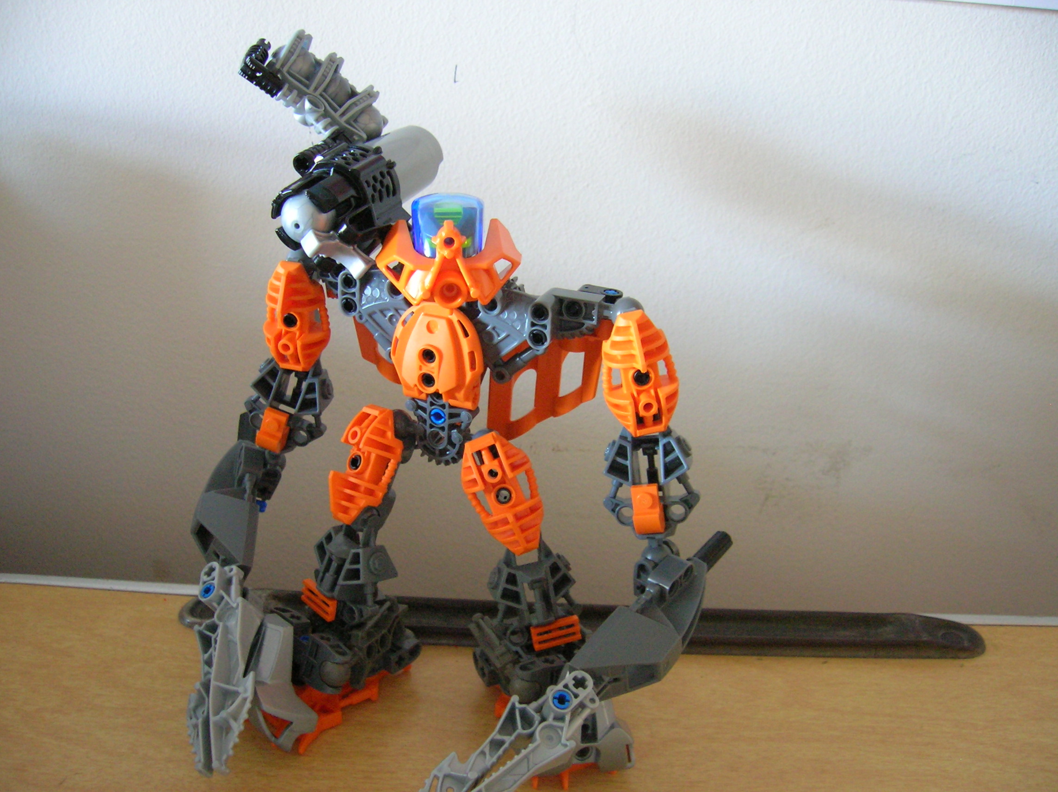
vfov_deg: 41.7
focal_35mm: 34
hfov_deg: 54.0
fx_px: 1038
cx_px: 529
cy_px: 396
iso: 200
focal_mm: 5.7
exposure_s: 1/2.1
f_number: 2.9
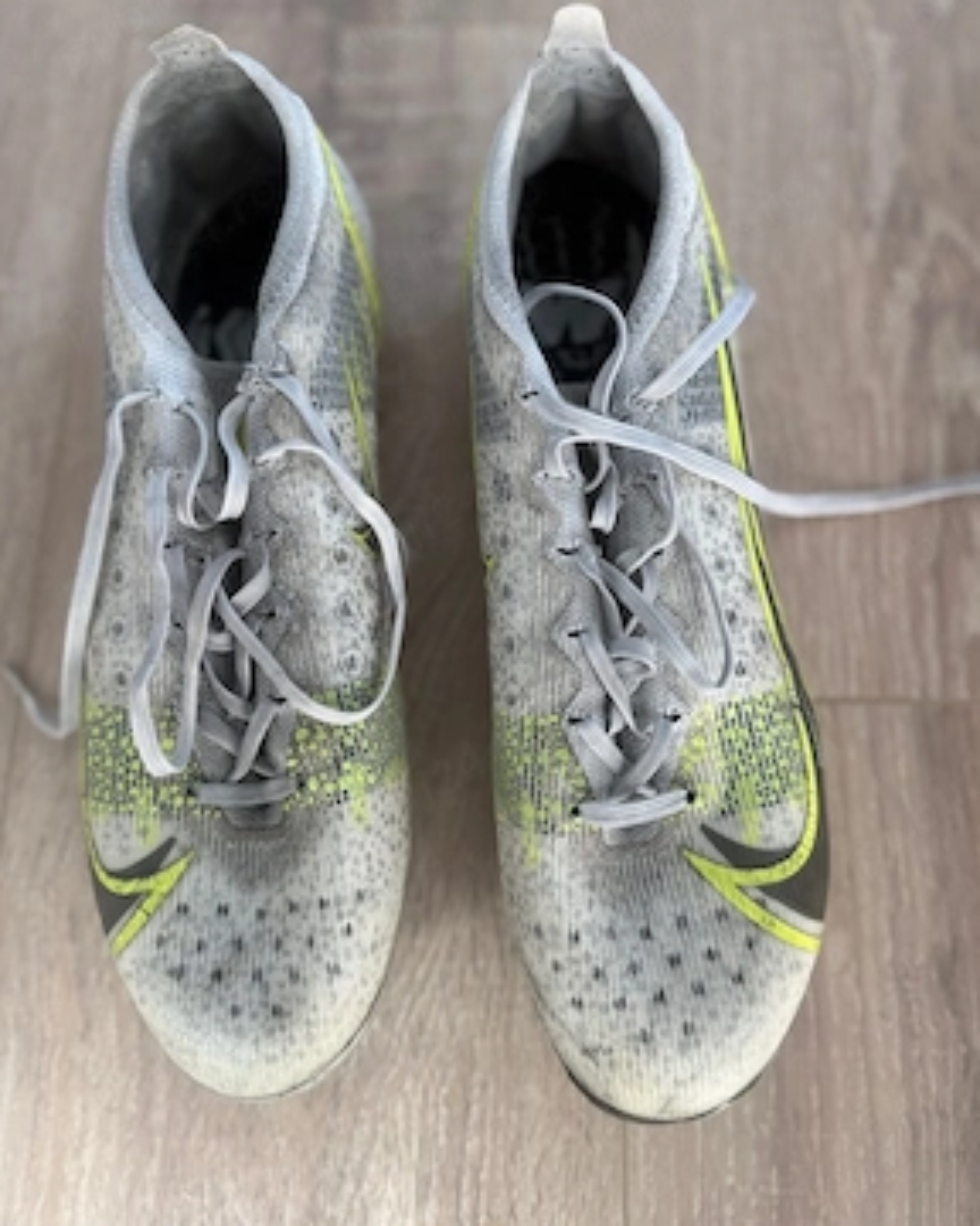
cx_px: 500
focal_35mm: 26
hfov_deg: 54.9
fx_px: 943
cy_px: 565
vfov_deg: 65.9
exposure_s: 1/121
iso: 64
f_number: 1.78
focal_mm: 6.76
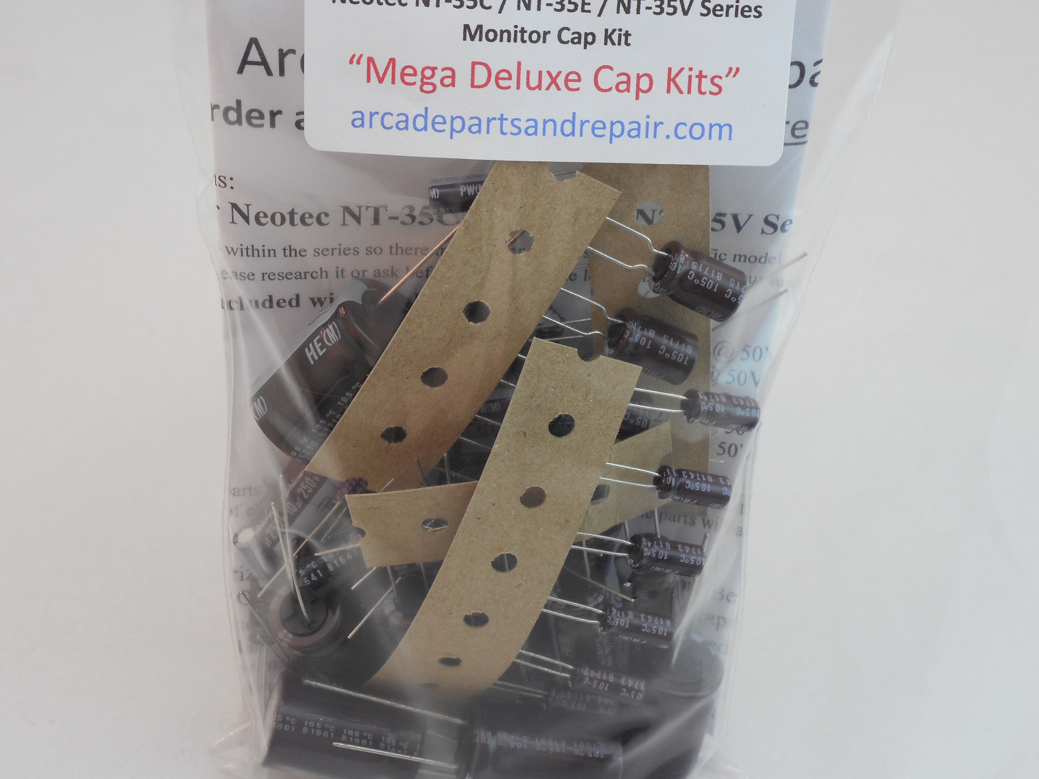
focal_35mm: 66
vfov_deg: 22.3
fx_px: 1981
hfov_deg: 29.4
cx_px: 462
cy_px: 379
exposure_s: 1/30
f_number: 5.1
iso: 140
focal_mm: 10.5
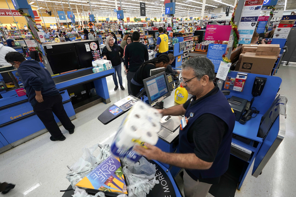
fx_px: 132
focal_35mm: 16
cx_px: 148
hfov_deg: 96.7
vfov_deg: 73.7
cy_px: 98
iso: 250
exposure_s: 1/40
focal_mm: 16
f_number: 4
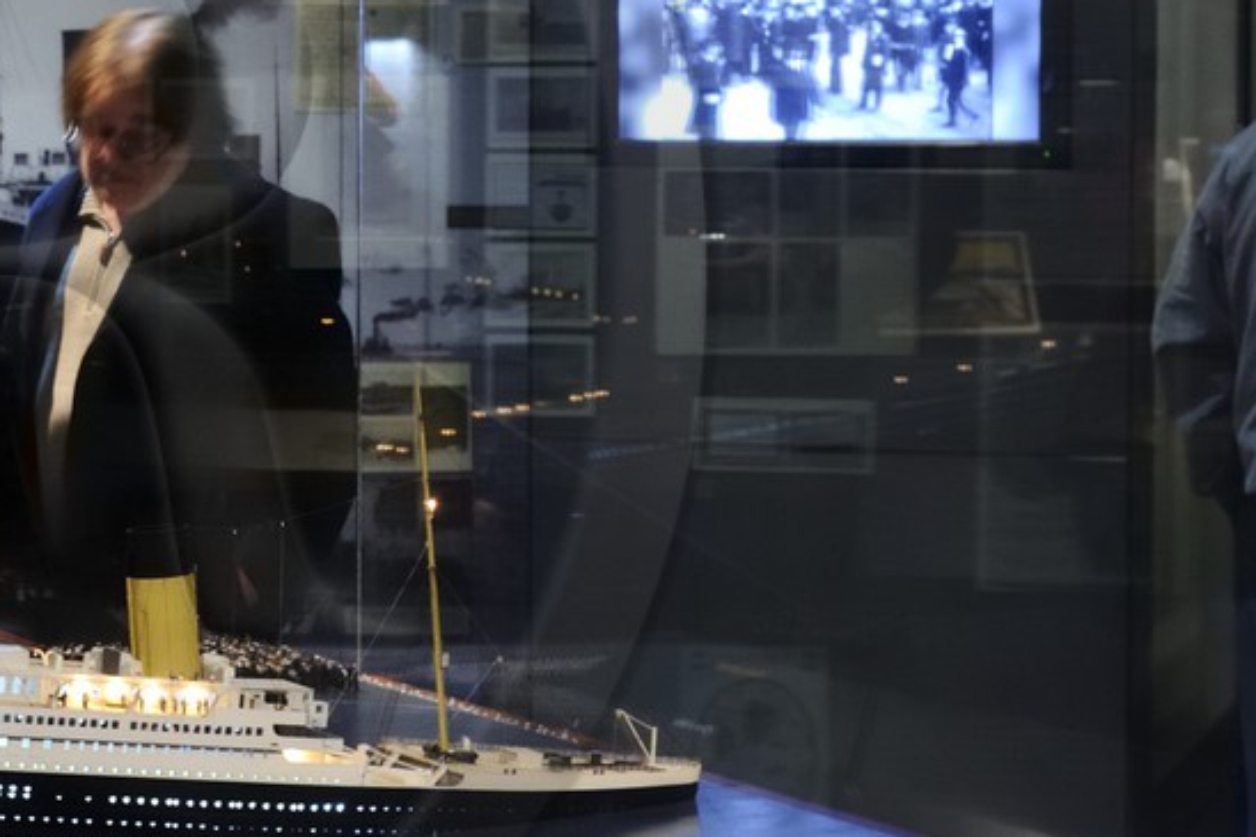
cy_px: 275
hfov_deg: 17.6
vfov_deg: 12.3
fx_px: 3871
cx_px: -241
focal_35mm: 111
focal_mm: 38
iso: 1600
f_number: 5.6
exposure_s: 1/6
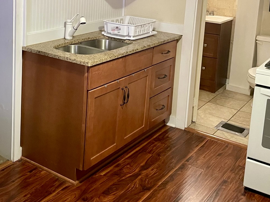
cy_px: 32
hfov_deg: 35.6
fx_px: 413
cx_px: 80
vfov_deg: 26.8
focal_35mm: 53
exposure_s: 1/60
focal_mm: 4.2
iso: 320
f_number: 1.6
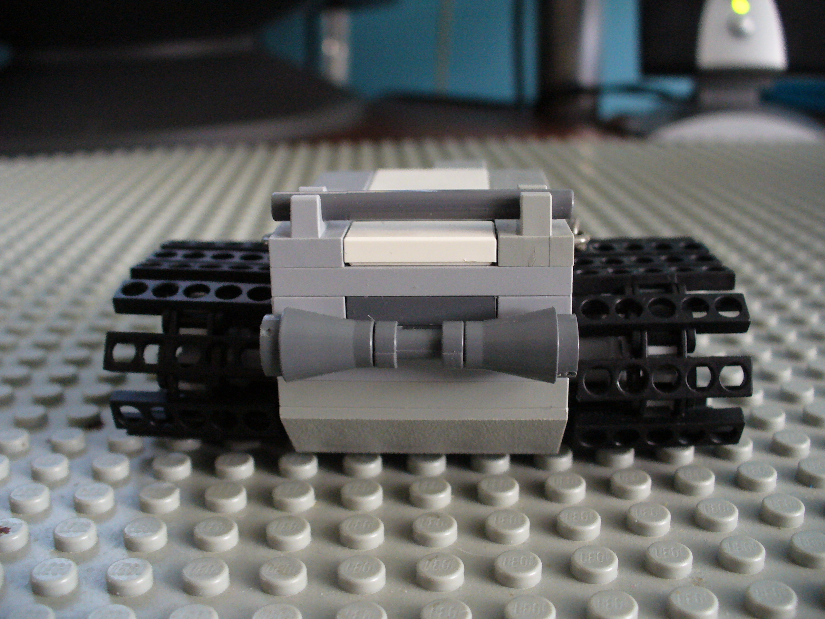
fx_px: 882
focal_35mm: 37
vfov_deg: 38.7
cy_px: 310
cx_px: 412
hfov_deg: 50.1
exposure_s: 1/8
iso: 200
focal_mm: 6.1
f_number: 2.8
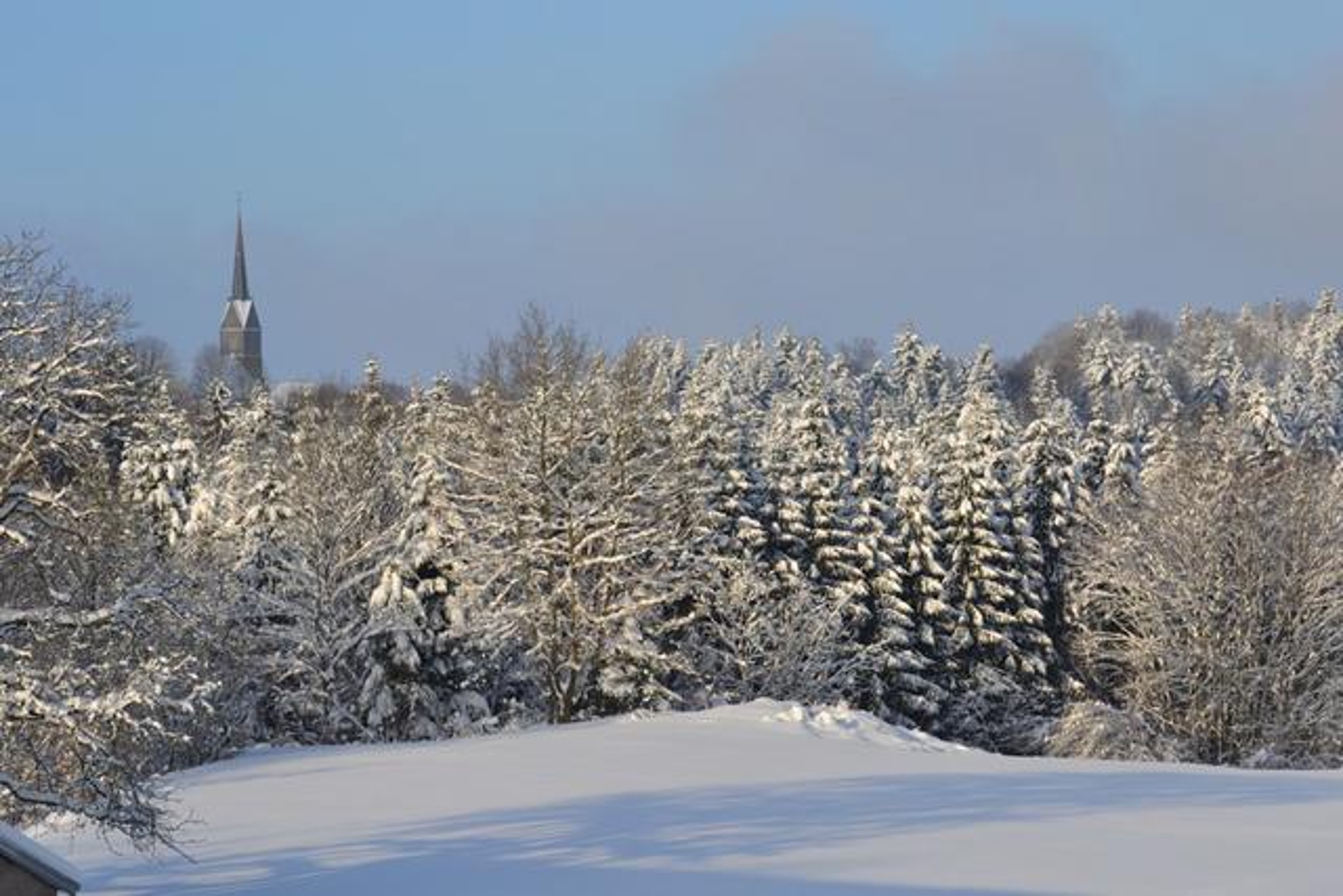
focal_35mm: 150
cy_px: 448
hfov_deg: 13.7
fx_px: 5597
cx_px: 672
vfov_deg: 9.2
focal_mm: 100
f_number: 9
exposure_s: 1/320
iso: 100
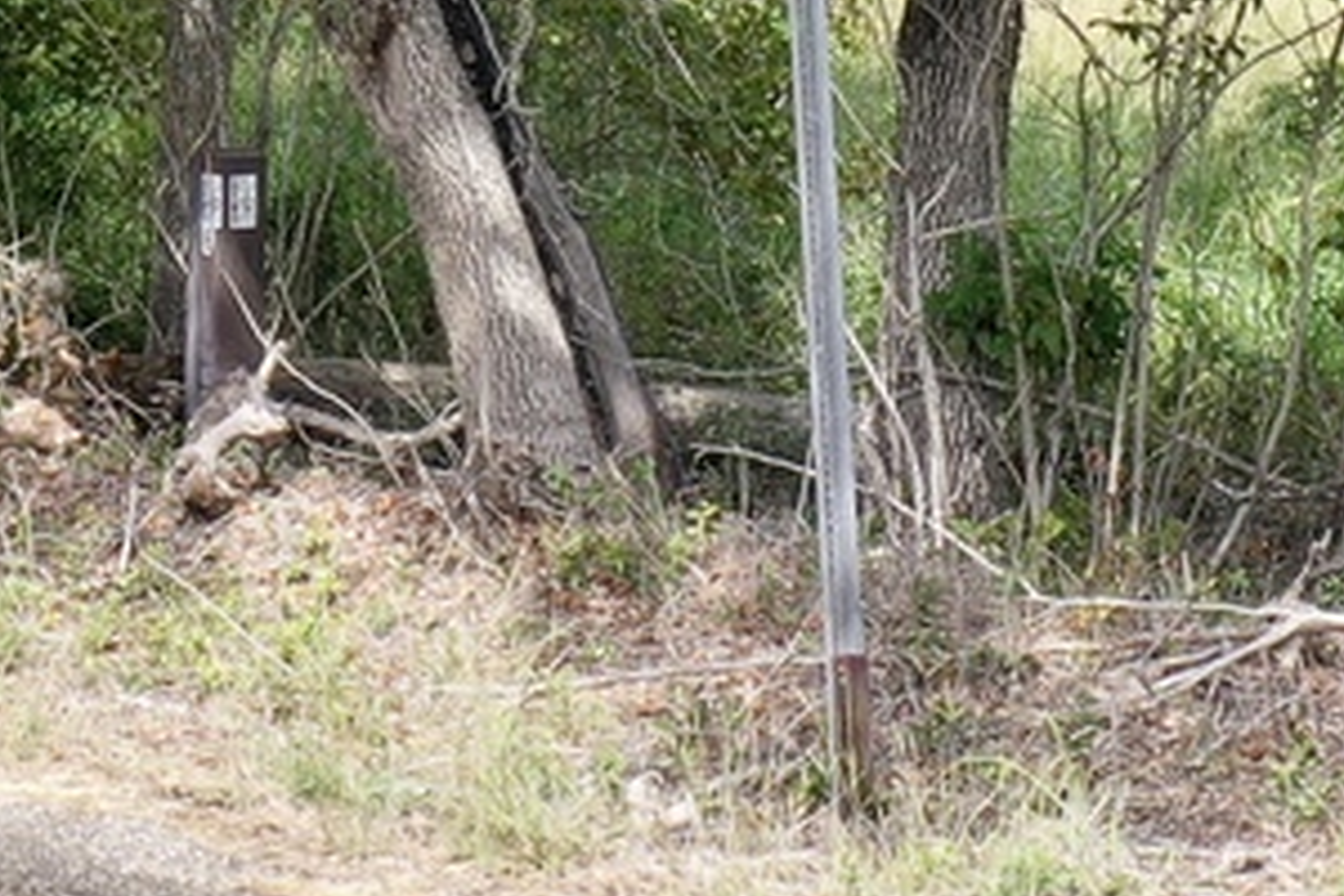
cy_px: -1384
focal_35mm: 151
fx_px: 5637
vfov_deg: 8.2
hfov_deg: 13.4
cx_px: 22
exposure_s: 1/320
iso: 100
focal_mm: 10.26
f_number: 5.6
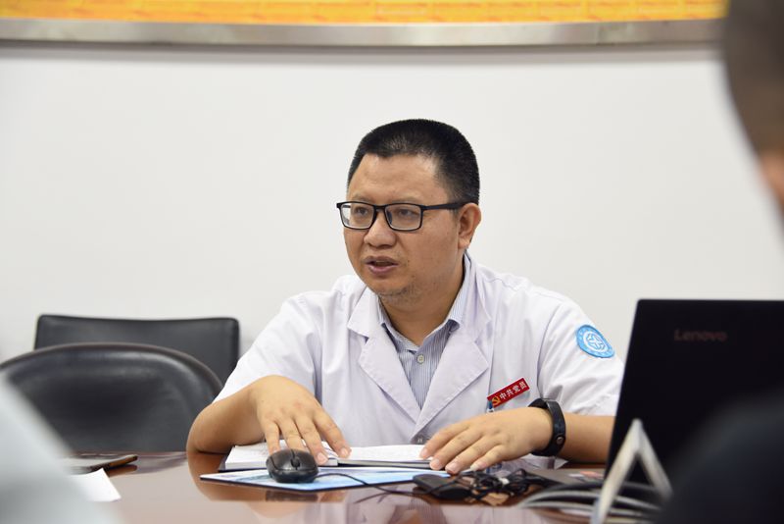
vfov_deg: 14.0
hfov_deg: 20.8
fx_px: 2135
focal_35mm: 98
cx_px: 392
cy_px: 262
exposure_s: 1/40
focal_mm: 98
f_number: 5.3
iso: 1250
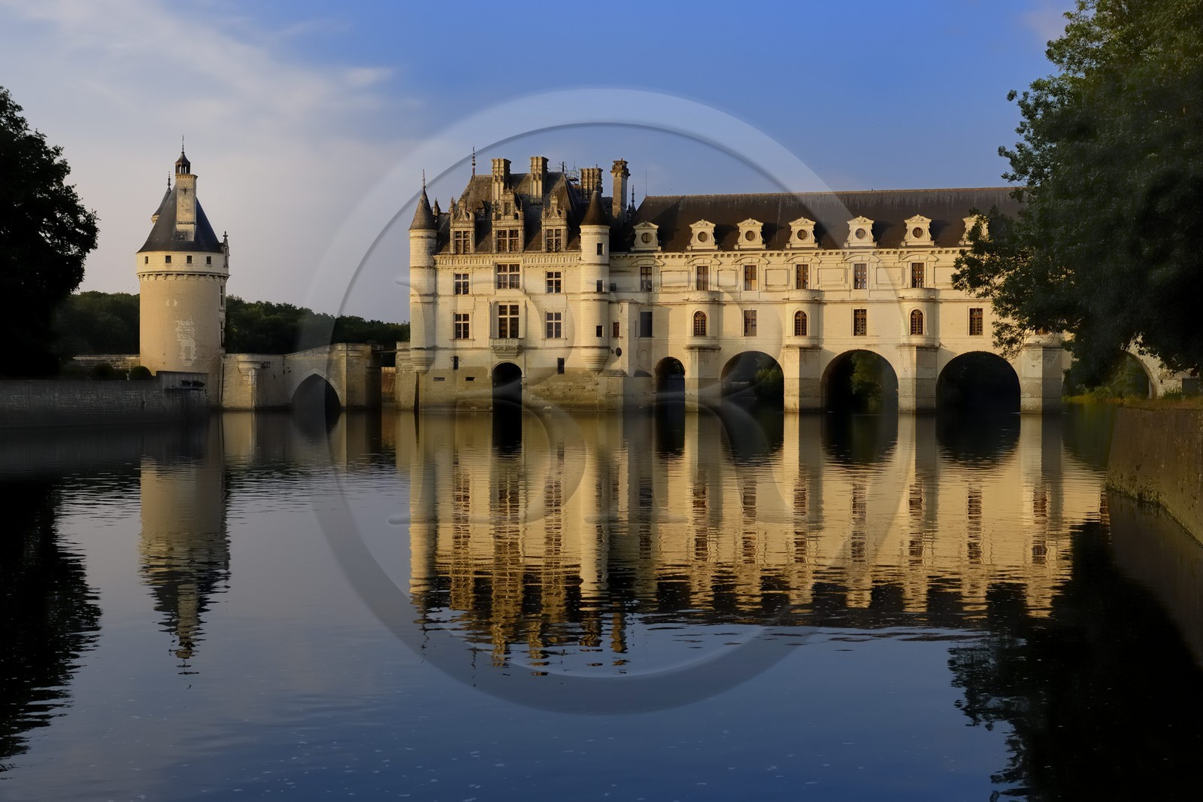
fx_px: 1604
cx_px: 602
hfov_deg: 41.1
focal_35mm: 48
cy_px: 401
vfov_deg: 28.1
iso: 100
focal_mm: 32
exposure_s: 1/160
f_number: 4.5
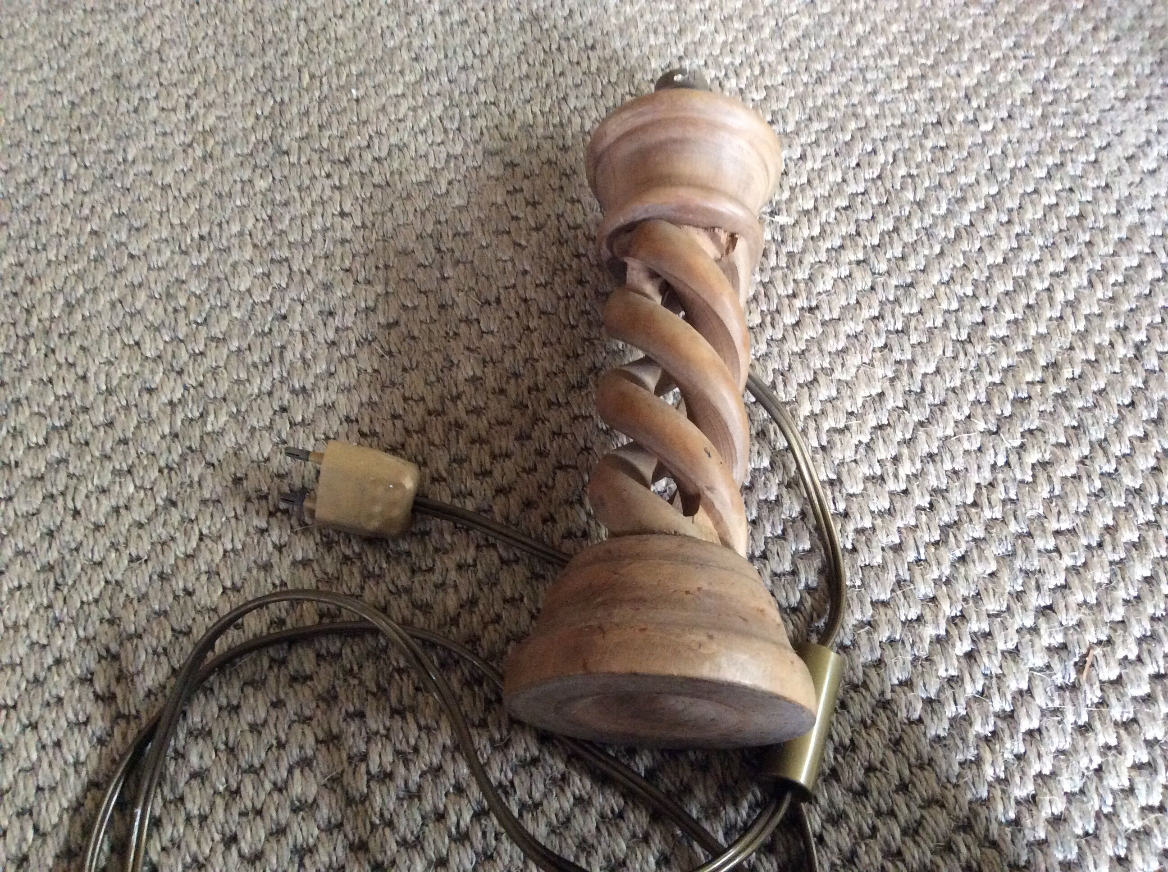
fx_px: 1078
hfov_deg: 56.9
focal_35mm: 32
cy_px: 436
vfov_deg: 44.1
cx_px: 584
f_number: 2.4
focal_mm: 3.3
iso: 250
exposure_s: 1/25
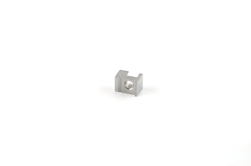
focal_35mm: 120
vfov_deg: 11.4
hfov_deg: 17.1
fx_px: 836
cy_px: 83
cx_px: 126
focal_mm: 80
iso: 100
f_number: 18
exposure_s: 1/8
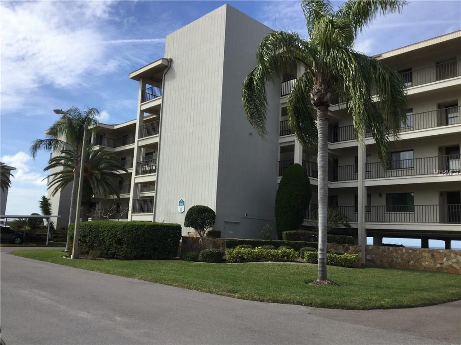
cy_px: 172
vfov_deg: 45.4
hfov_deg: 58.4
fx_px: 413
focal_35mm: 31
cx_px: 230
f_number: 2.4
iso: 25
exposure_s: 1/1431
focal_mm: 3.3
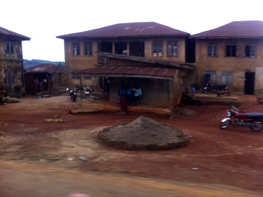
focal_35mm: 35
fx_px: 266
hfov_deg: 52.7
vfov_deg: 40.6
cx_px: 132
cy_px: 98
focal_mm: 3.85
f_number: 2.8
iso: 125
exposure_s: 1/100
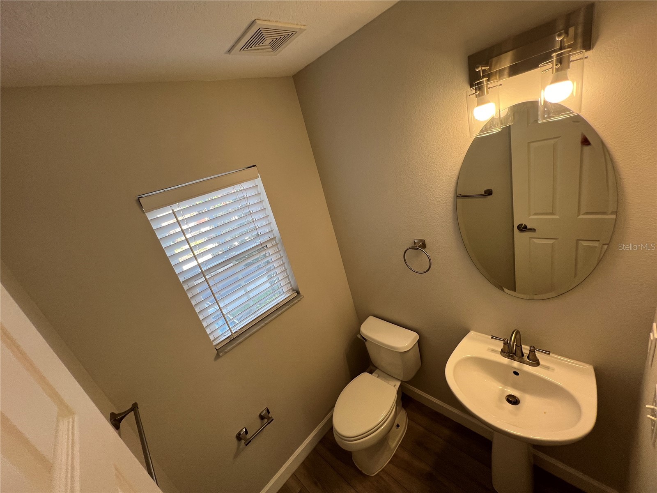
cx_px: 328
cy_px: 246
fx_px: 247
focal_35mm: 13
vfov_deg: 89.9
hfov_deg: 106.2
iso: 64
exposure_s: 1/120
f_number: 1.8
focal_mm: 1.57
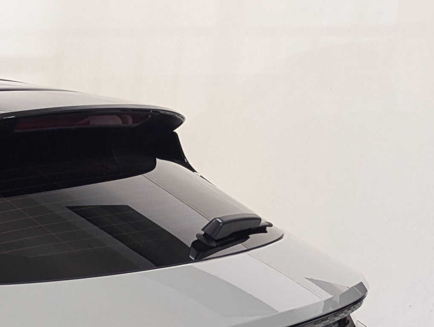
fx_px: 1205
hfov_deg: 17.6
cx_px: -272
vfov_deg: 14.5
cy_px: 468
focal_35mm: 96
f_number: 1.85
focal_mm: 6.81
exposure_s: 1/24.3
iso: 105
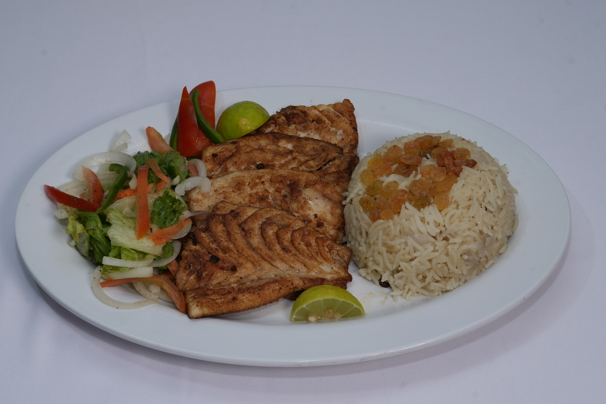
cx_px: 303
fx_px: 1262
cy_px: 202
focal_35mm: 75
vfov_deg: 18.2
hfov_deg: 27.0
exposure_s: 1/125
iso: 400
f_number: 10
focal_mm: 50
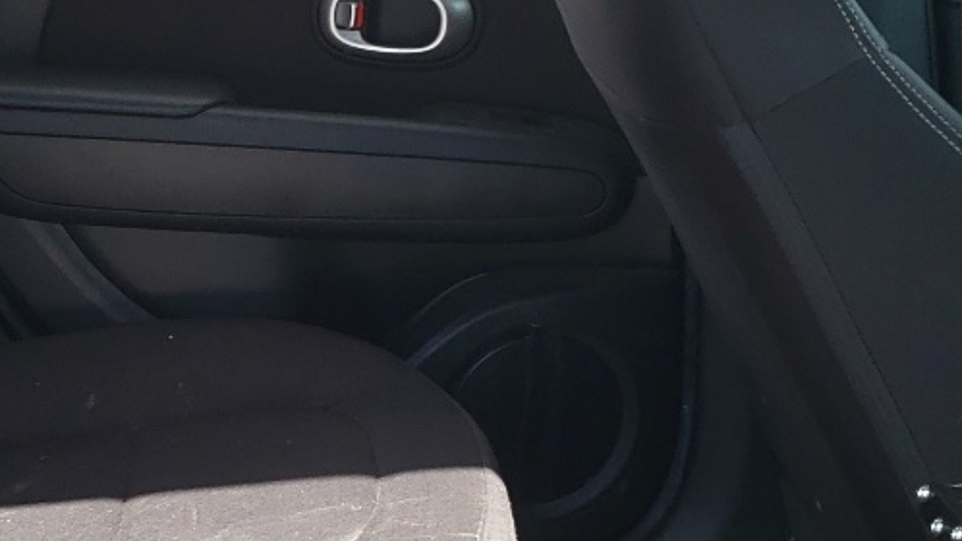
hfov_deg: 23.3
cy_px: 328
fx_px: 2321
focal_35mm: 91
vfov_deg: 13.3
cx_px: 332
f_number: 1.5
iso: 50
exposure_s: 1/278
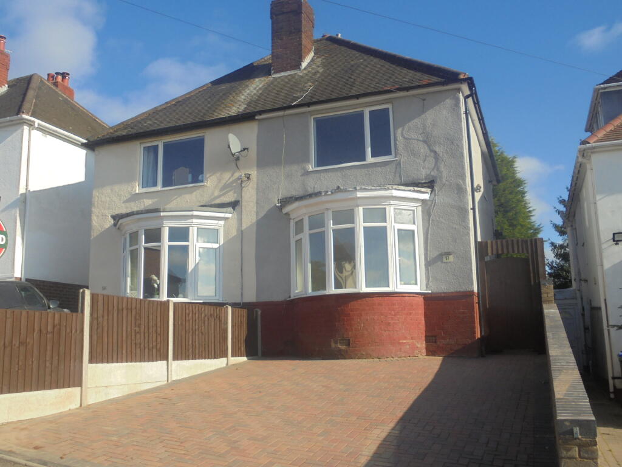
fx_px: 611
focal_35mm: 34
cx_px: 311
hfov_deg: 54.0
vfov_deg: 41.8
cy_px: 234
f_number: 4
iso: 100
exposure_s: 1/640
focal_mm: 6.1
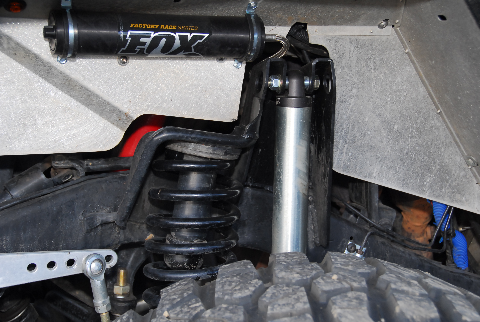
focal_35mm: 72
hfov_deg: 28.0
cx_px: 240
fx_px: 962
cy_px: 161
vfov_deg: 19.0
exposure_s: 1/60
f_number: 5.6
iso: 400
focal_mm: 48
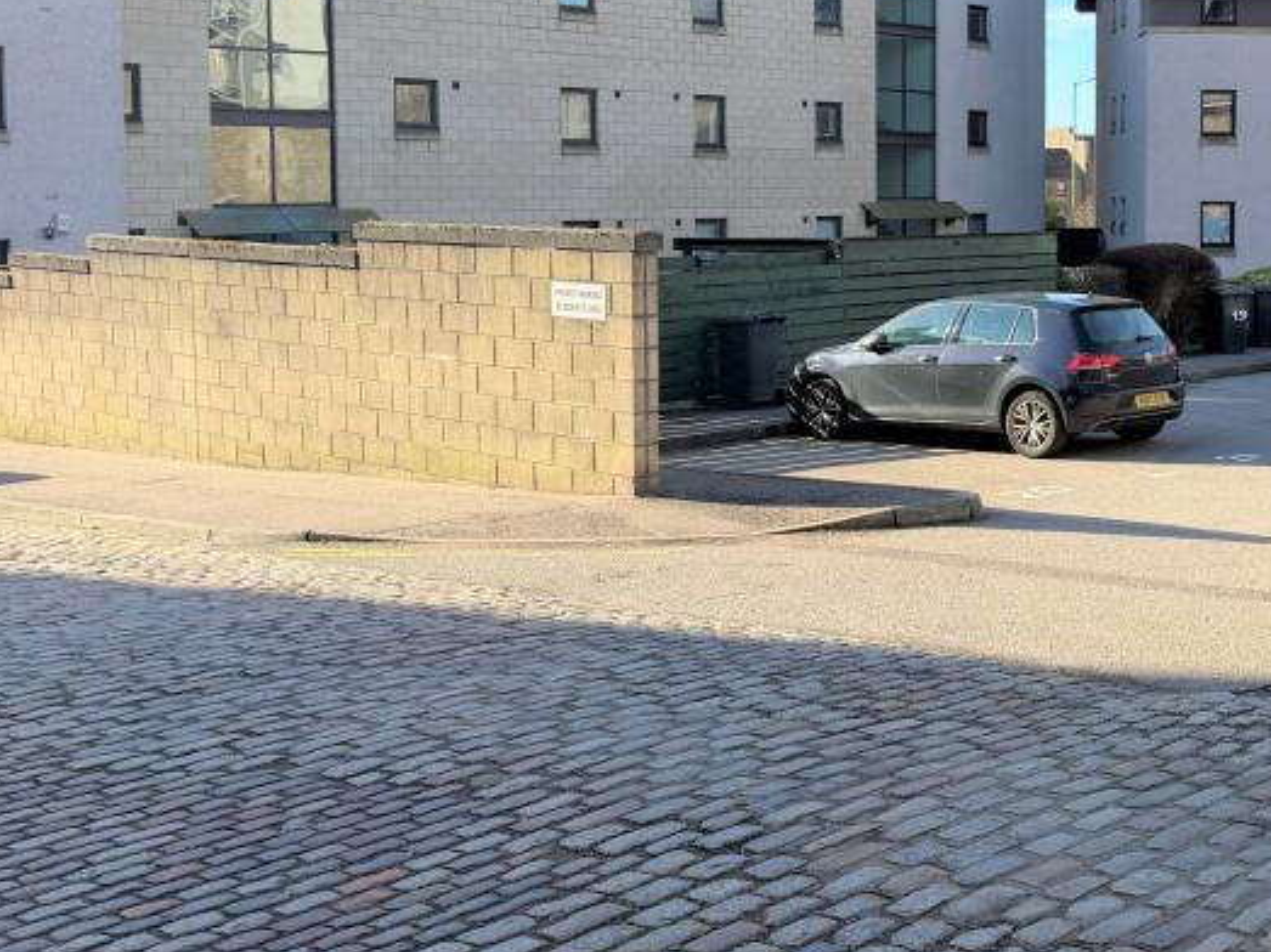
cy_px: 277
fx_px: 1725
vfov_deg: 30.5
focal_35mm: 47
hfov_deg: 38.4
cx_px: 1077
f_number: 1.78
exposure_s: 1/2169
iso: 80
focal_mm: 6.76
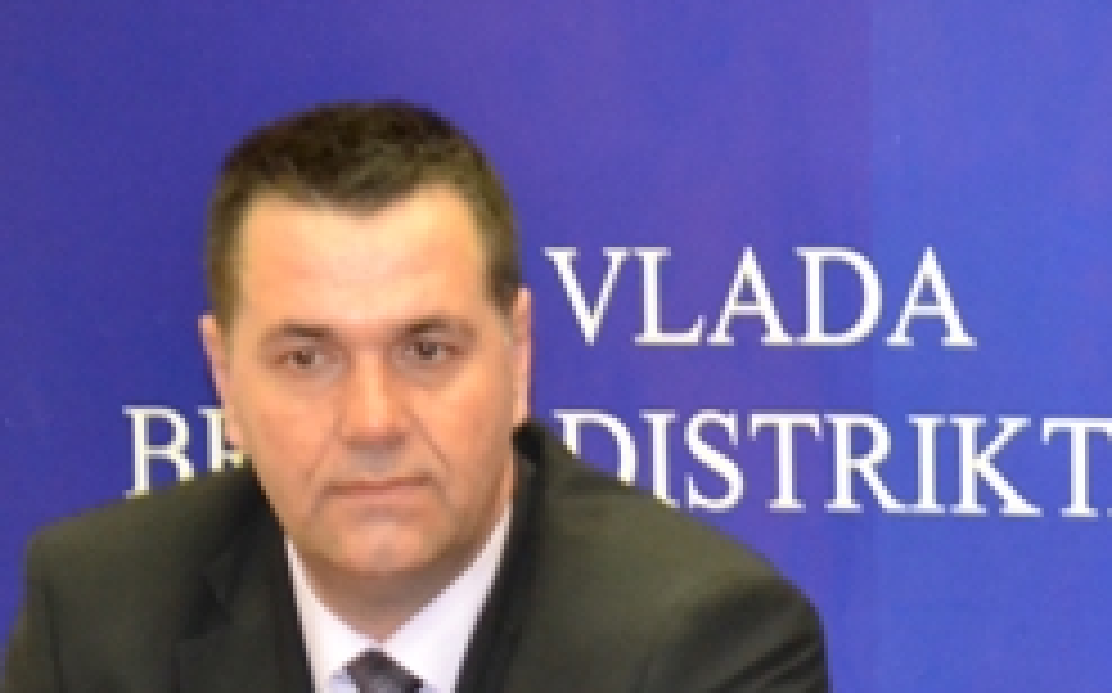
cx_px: 1053
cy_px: 596
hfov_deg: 9.6
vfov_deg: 6.0
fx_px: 6612
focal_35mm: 218
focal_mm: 55
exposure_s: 1/60
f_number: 5.6
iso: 3200
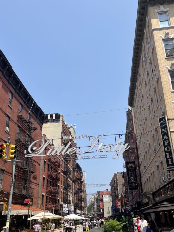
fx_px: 221
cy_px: 128
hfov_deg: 42.8
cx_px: 73
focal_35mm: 33
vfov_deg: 55.3
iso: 50
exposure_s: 1/3135
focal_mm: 5.1
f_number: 1.6
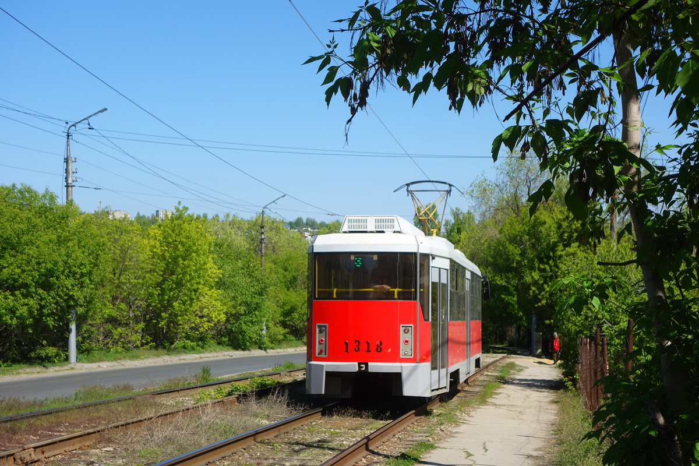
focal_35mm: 62
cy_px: 233
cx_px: 350
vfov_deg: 21.9
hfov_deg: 32.4
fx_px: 1204
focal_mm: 23.01
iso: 125
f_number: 6.3
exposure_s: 1/500
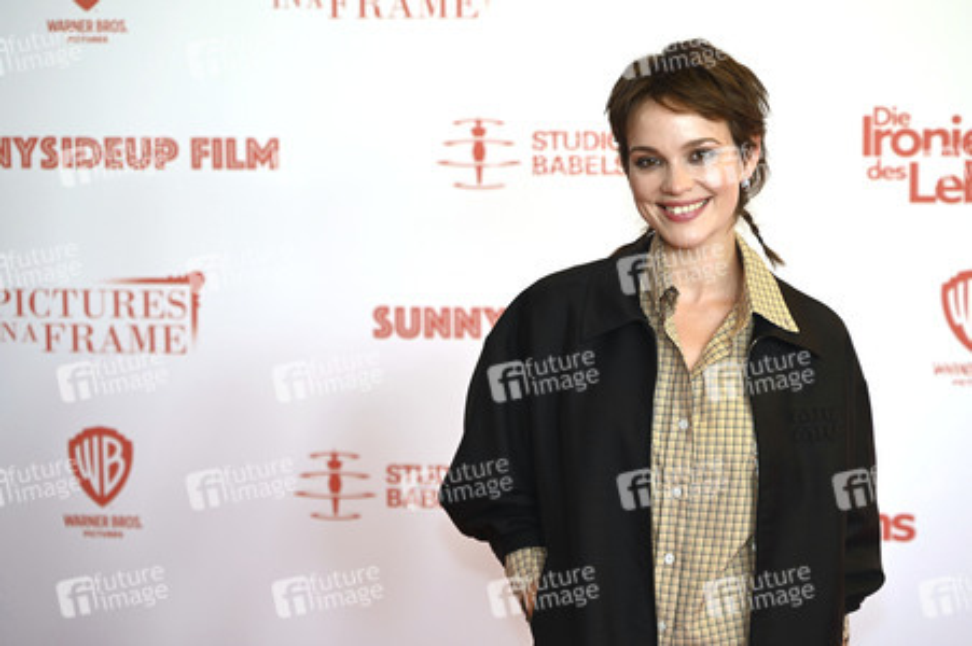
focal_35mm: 75
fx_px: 2023
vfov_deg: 18.2
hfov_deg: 27.0
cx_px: 486
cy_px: 323
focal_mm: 75
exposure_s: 1/125
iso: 320
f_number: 2.8
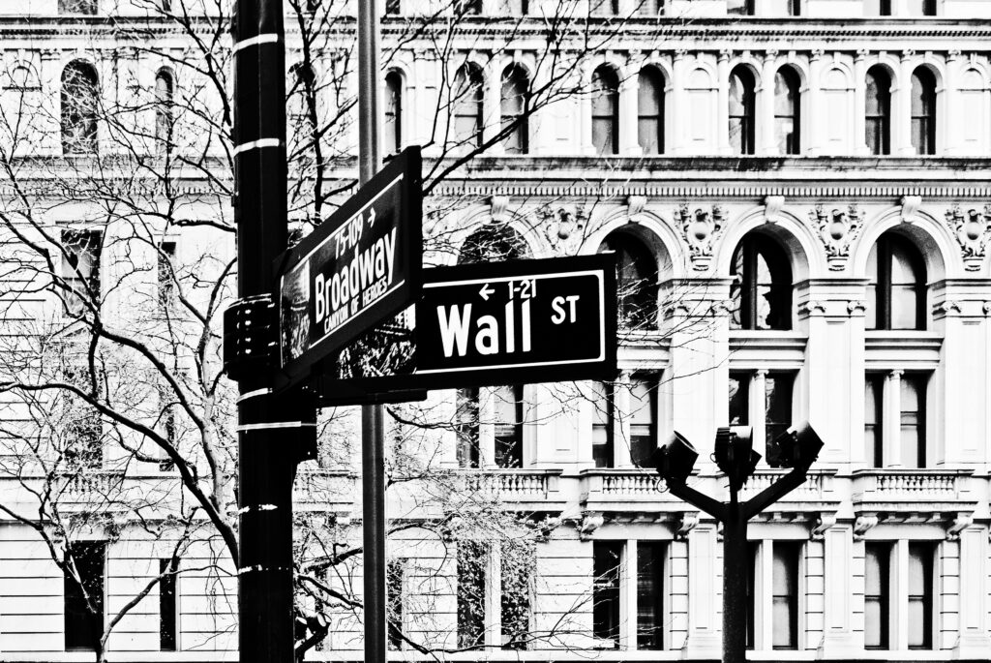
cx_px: 496
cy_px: 332
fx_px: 2232
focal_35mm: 81
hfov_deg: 25.0
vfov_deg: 16.9
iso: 180
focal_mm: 30
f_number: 5.6
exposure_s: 1/60
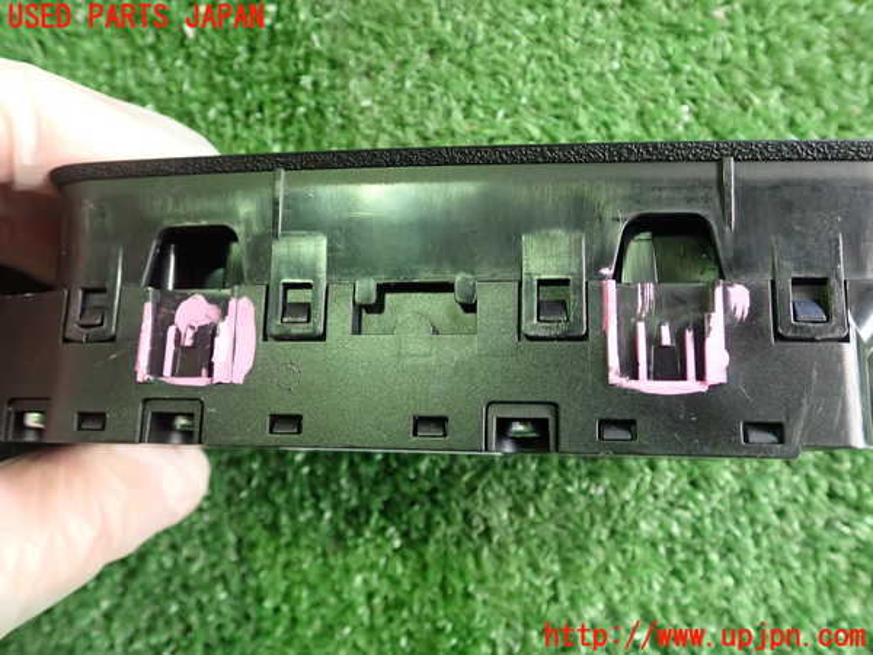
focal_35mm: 30
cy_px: 328
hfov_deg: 60.0
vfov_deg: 46.8
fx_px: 757
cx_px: 436
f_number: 2.3
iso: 320
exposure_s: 1/30
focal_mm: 5.4
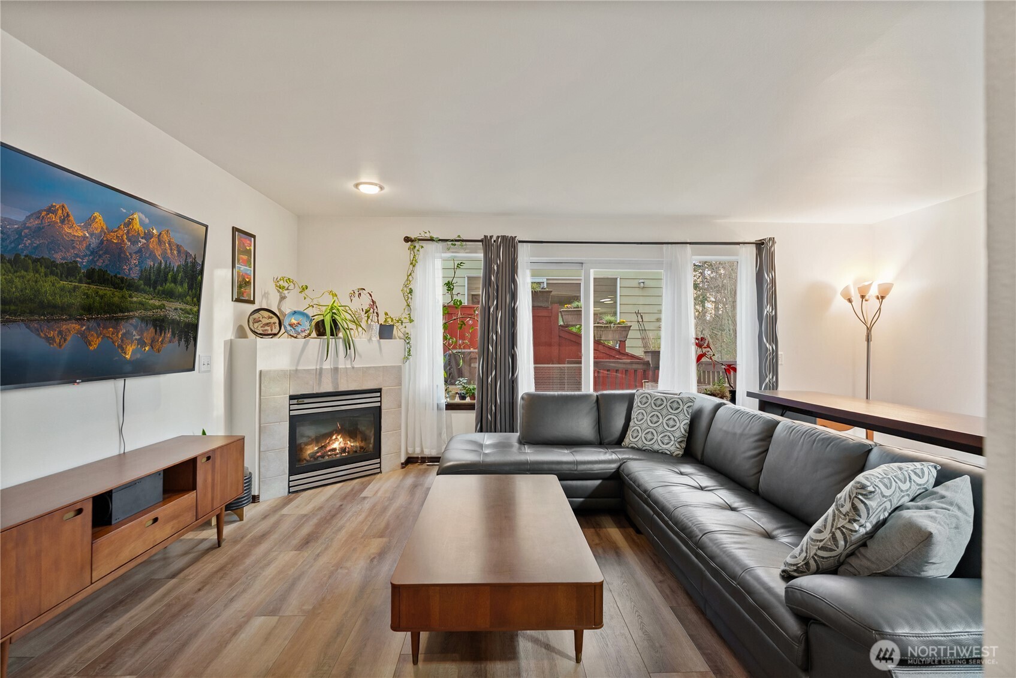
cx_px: 508
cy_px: 339
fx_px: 452
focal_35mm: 16
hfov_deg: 96.7
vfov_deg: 73.8
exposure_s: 1/1.25
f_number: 5
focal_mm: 16
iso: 800
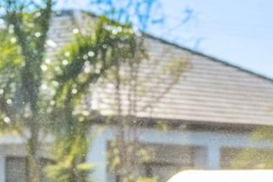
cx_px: 96
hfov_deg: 8.0
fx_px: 1941
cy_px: 304
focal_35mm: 256
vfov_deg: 5.3
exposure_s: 1/2500
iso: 100
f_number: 1.8
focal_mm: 50
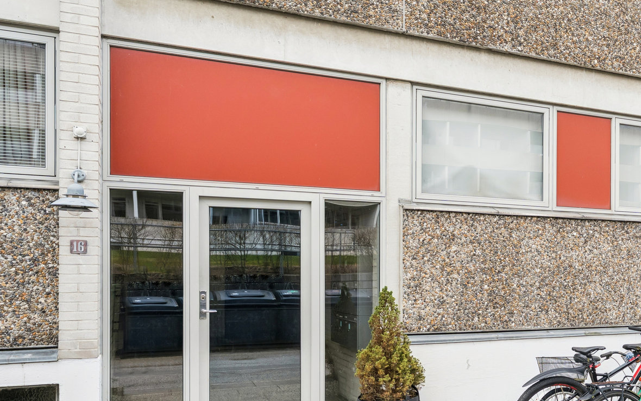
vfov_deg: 33.7
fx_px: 656
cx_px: 532
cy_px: 266
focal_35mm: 38
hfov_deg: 48.5
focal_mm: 21.3
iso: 800
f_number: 7.1
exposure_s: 1/320
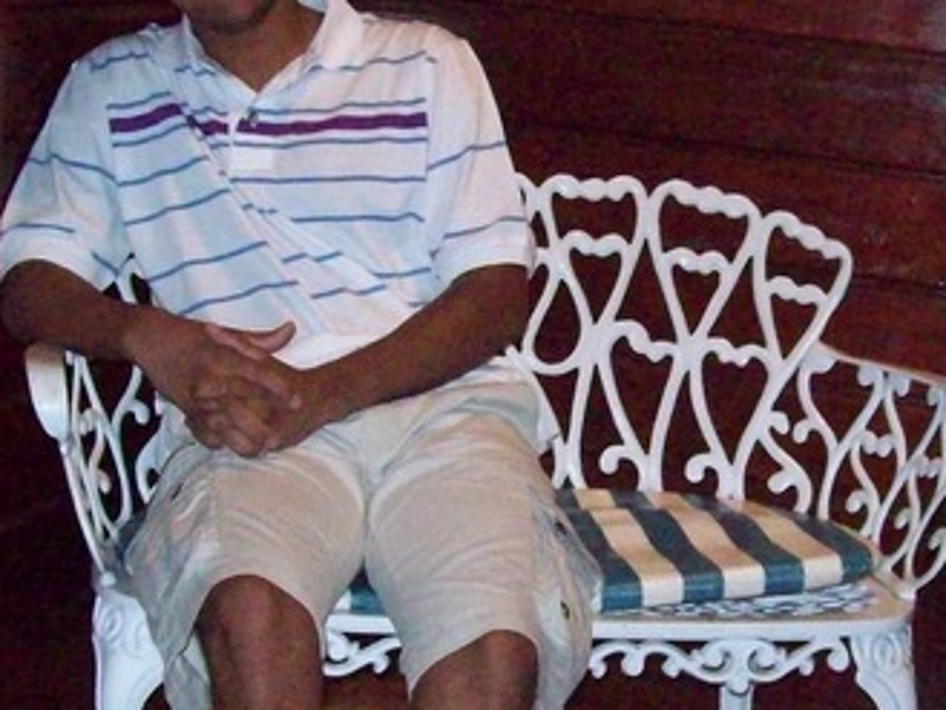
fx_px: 1914
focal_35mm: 70
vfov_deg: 21.0
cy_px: 391
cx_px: 454
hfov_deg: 27.8
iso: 800
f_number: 2.7
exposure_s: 1/64
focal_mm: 6
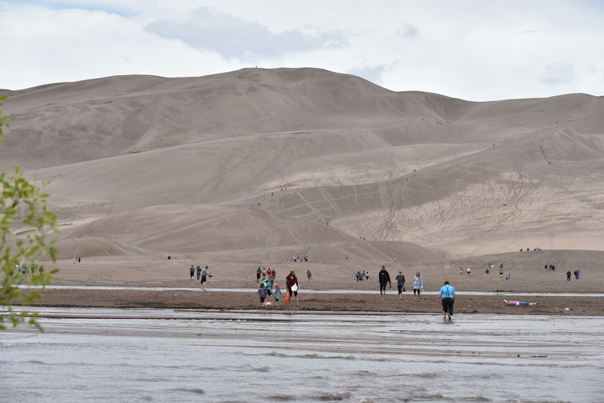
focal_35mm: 105
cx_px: 302
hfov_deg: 19.5
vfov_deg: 13.0
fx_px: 1762
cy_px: 202
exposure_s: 1/320
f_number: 9
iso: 100
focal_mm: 105
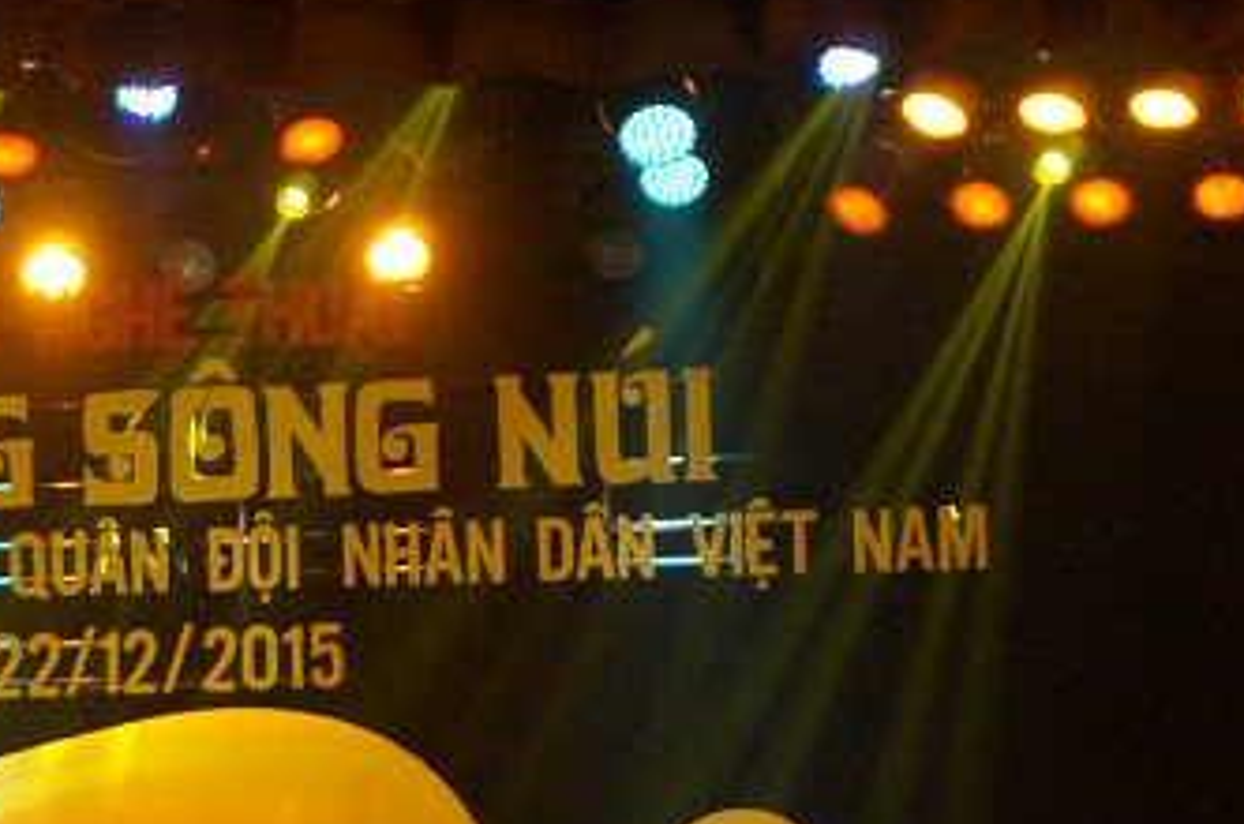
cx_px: -101
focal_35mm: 217
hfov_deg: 9.4
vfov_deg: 6.2
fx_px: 7484
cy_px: 1187
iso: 3200
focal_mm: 48
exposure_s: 1/200
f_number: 5.6
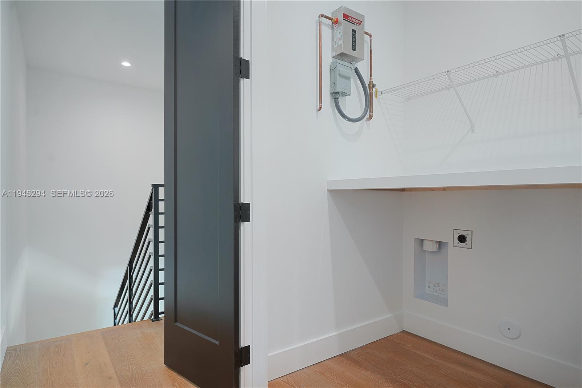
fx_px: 323
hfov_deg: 84.0
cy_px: 194
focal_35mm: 20
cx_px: 291
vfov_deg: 61.9
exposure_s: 1/6
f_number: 5.6
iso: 250
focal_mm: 20
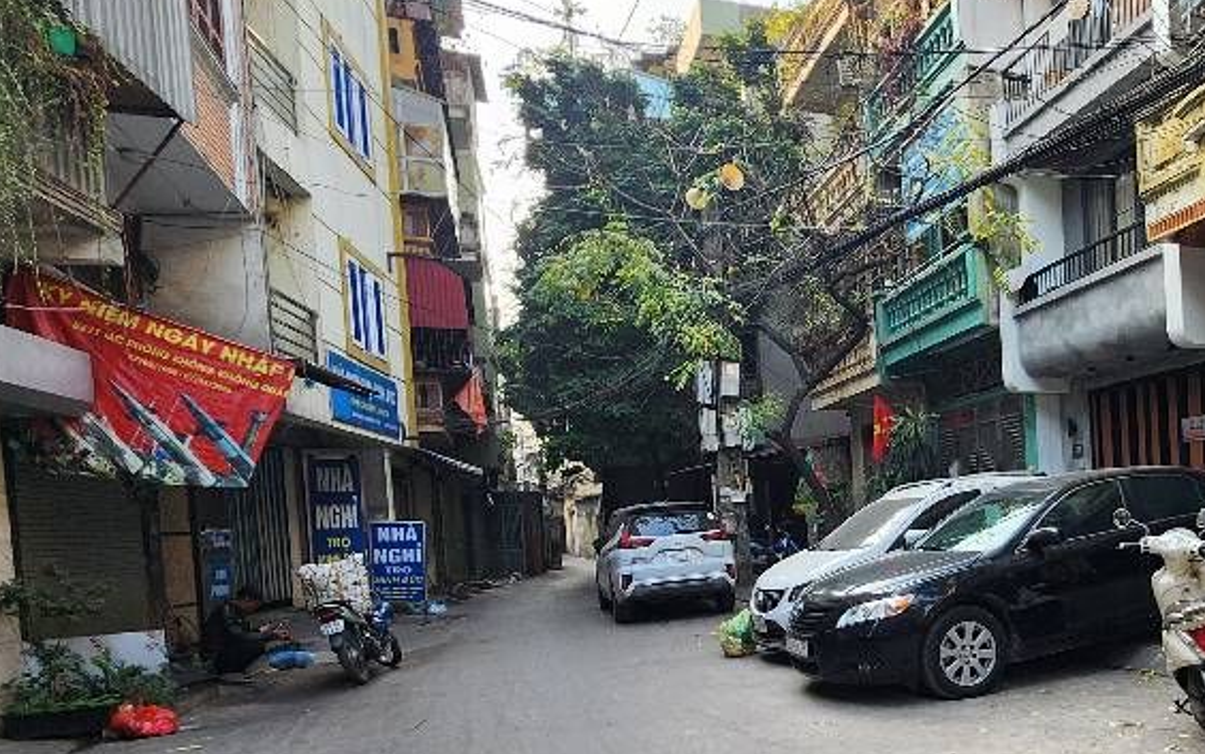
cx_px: 874
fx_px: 821
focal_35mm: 25
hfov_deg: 68.7
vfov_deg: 47.5
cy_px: 566
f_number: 2.2
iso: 50
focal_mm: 2.2
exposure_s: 1/196
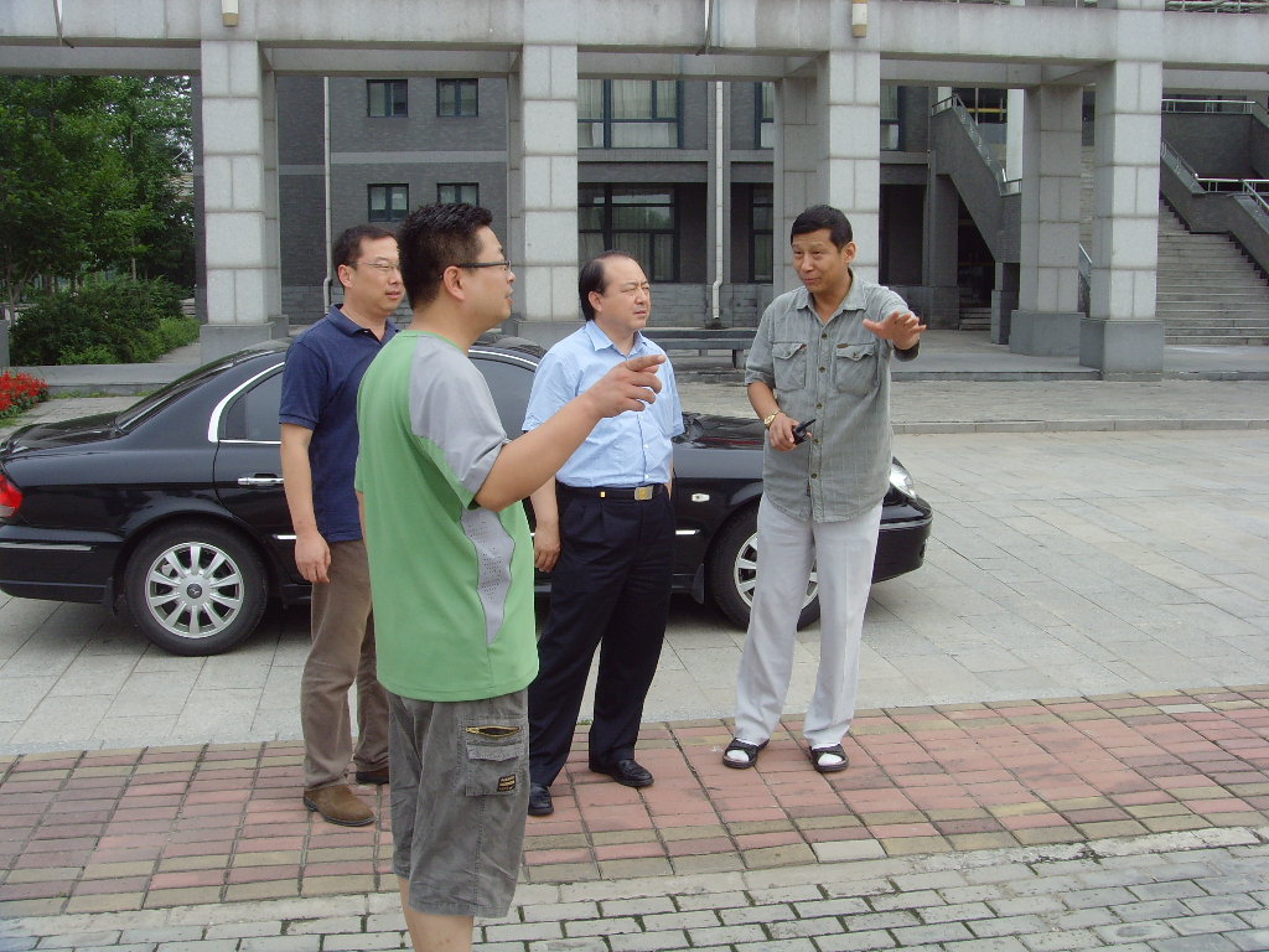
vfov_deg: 36.8
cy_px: 476
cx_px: 634
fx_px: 1430
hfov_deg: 47.9
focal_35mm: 39
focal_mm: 6.6
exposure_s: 1/125
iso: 80
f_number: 6.3
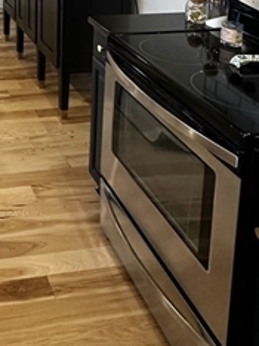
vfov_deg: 32.8
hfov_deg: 27.5
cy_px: -83
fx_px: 460
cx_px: -55
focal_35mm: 46
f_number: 2.2
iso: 250
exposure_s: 1/60
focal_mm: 2.22
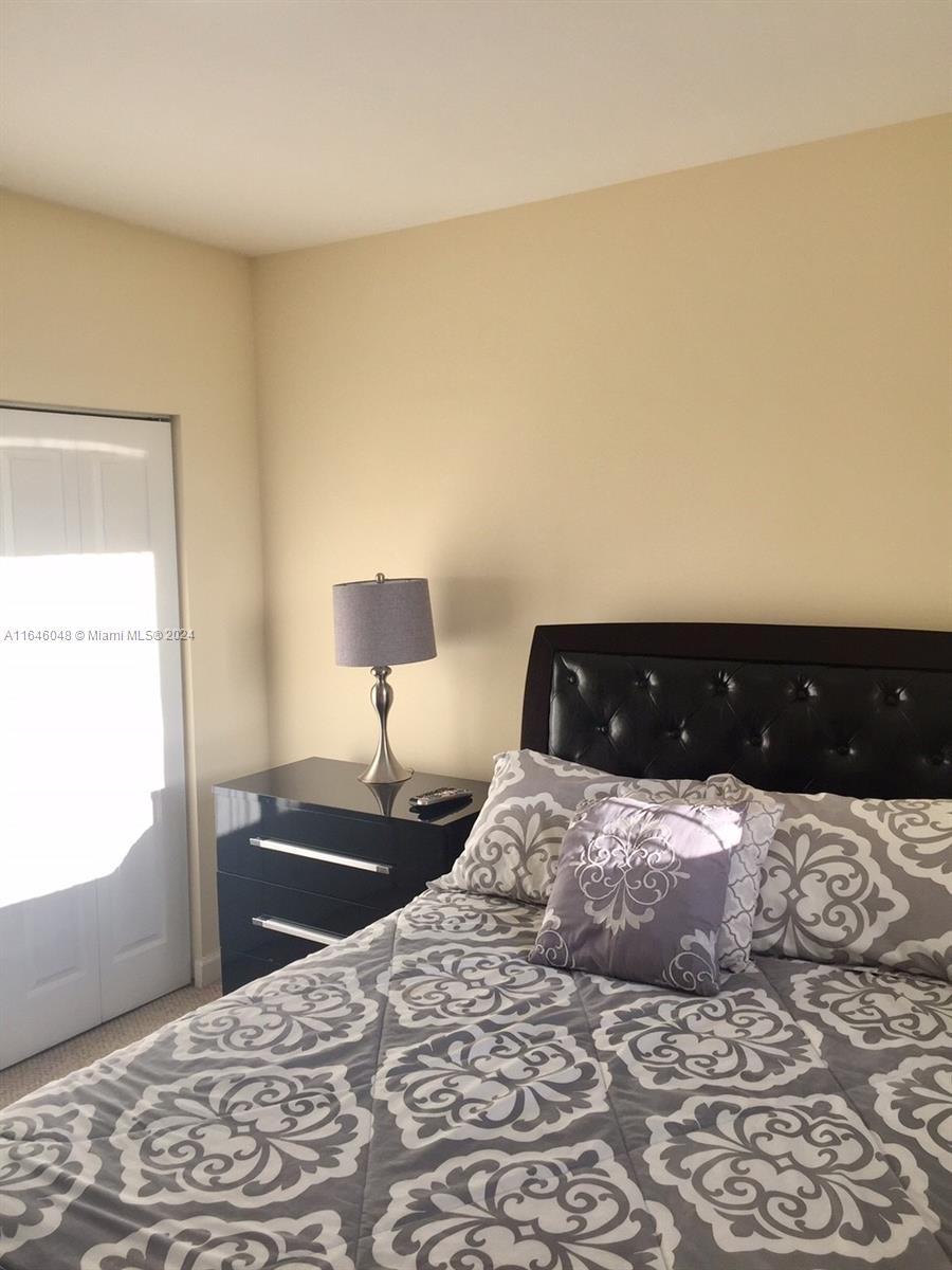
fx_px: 1063
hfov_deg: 48.2
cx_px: 476
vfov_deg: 61.7
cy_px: 635
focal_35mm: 29
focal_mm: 4.15
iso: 32
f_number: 2.2
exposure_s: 1/304
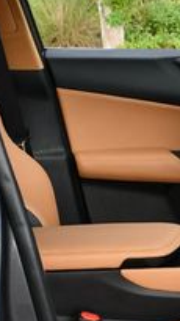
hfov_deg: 10.0
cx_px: 257
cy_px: 296
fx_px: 1003
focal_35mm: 118
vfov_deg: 17.9
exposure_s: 1/250
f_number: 5.6
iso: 280
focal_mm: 18
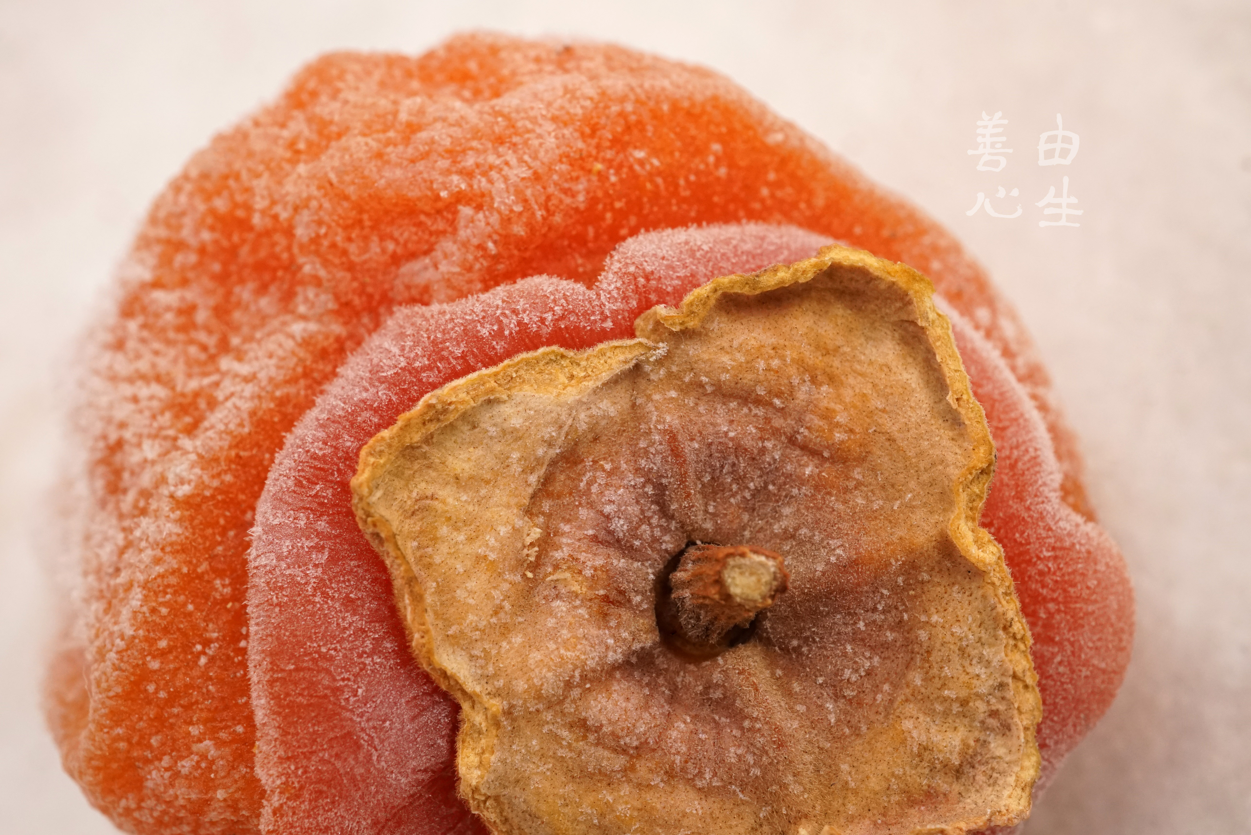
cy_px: 418
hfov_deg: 43.6
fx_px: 1564
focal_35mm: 45
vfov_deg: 29.9
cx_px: 626
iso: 1600
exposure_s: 1/60
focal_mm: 30
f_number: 11
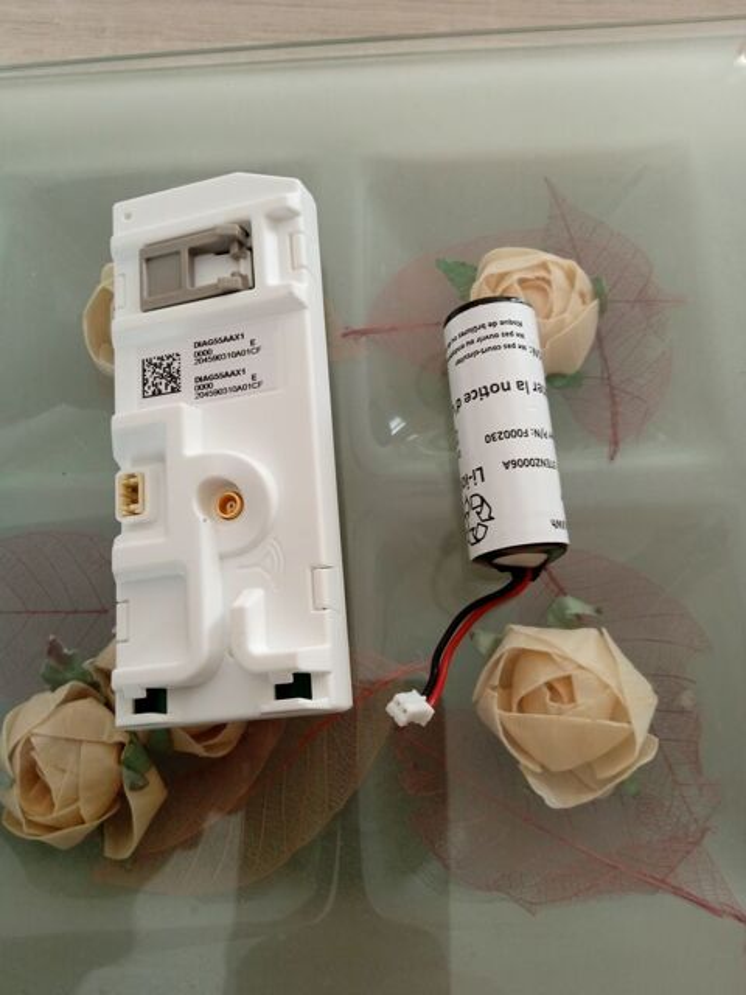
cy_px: 498
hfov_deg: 49.7
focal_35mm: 28
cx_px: 373
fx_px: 805
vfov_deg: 63.4
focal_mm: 3.43
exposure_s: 1/33.3
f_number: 2.2
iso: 148
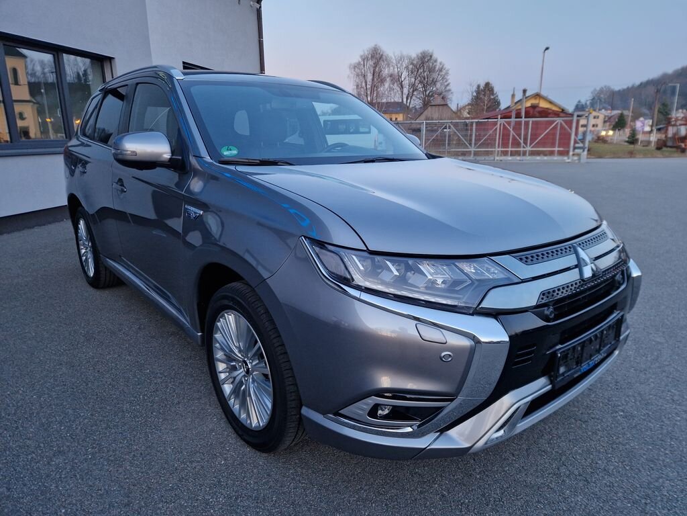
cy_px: 258
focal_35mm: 23
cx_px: 344
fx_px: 456
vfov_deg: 58.9
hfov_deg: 73.9
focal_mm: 5.4
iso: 200
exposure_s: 1/100
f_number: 1.8
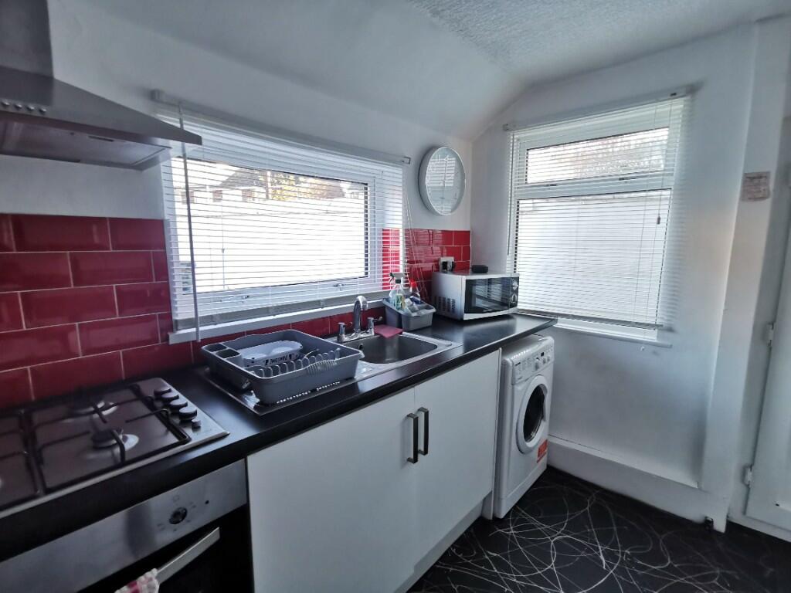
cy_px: 296
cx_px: 396
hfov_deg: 91.0
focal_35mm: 17
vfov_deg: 74.7
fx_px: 388
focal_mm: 2.26
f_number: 2.2
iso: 250
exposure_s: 1/50
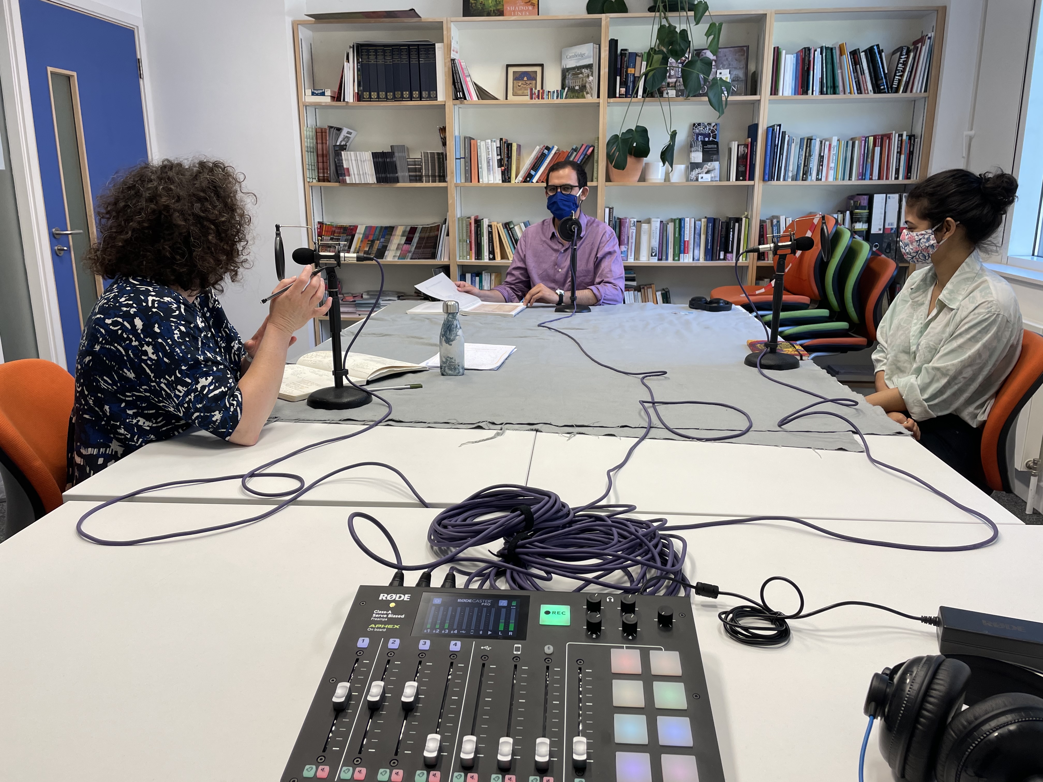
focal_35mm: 26
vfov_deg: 53.1
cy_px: 391
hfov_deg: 67.3
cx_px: 522
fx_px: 783
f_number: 1.6
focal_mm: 4.2
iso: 50
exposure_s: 1/100
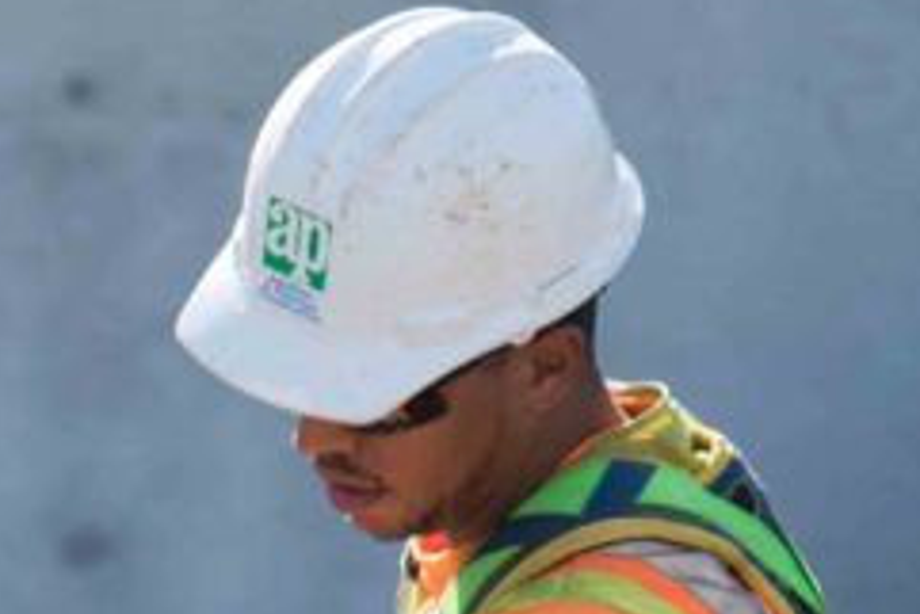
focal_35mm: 448
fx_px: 11455
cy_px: 713
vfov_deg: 3.1
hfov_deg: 4.6
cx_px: -168
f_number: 4
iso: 200
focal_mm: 120
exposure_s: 1/640
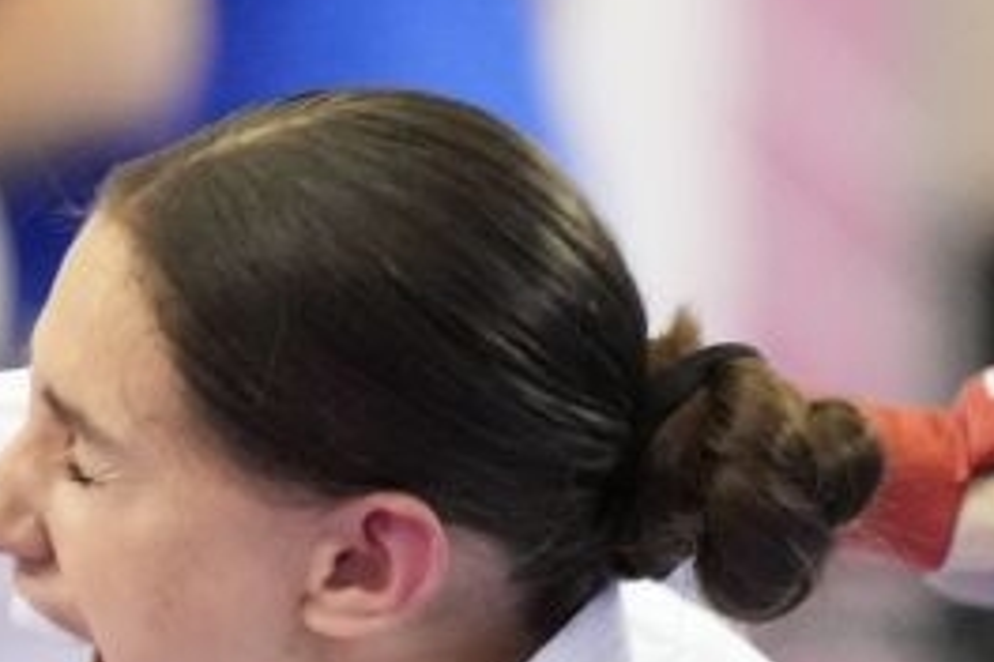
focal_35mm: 1144
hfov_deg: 1.8
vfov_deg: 1.2
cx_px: 230
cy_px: 451
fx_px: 31585
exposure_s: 1/1000
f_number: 2.8
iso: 4000
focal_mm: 168
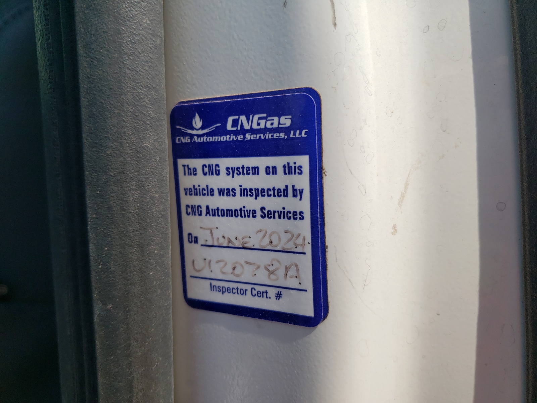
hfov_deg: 67.3
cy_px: 202
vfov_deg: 53.1
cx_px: 268
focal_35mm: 26
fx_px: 403
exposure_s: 1/3333
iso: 50
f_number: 1.5
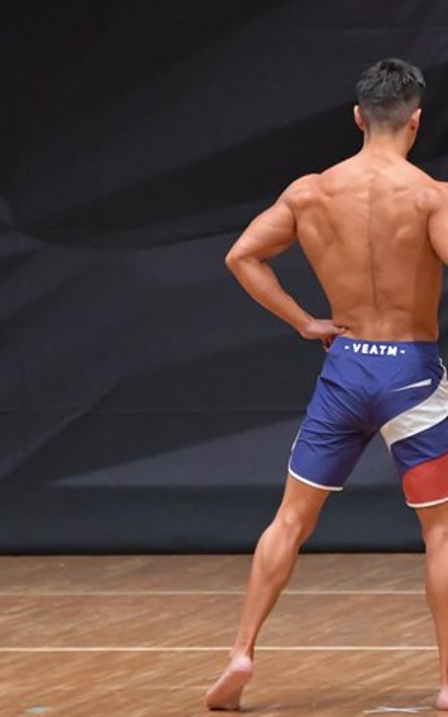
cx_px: 384
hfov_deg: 2.8
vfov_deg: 4.5
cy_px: 358
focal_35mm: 472
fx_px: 9223
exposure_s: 1/400
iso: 6400
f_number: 5.6
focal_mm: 190
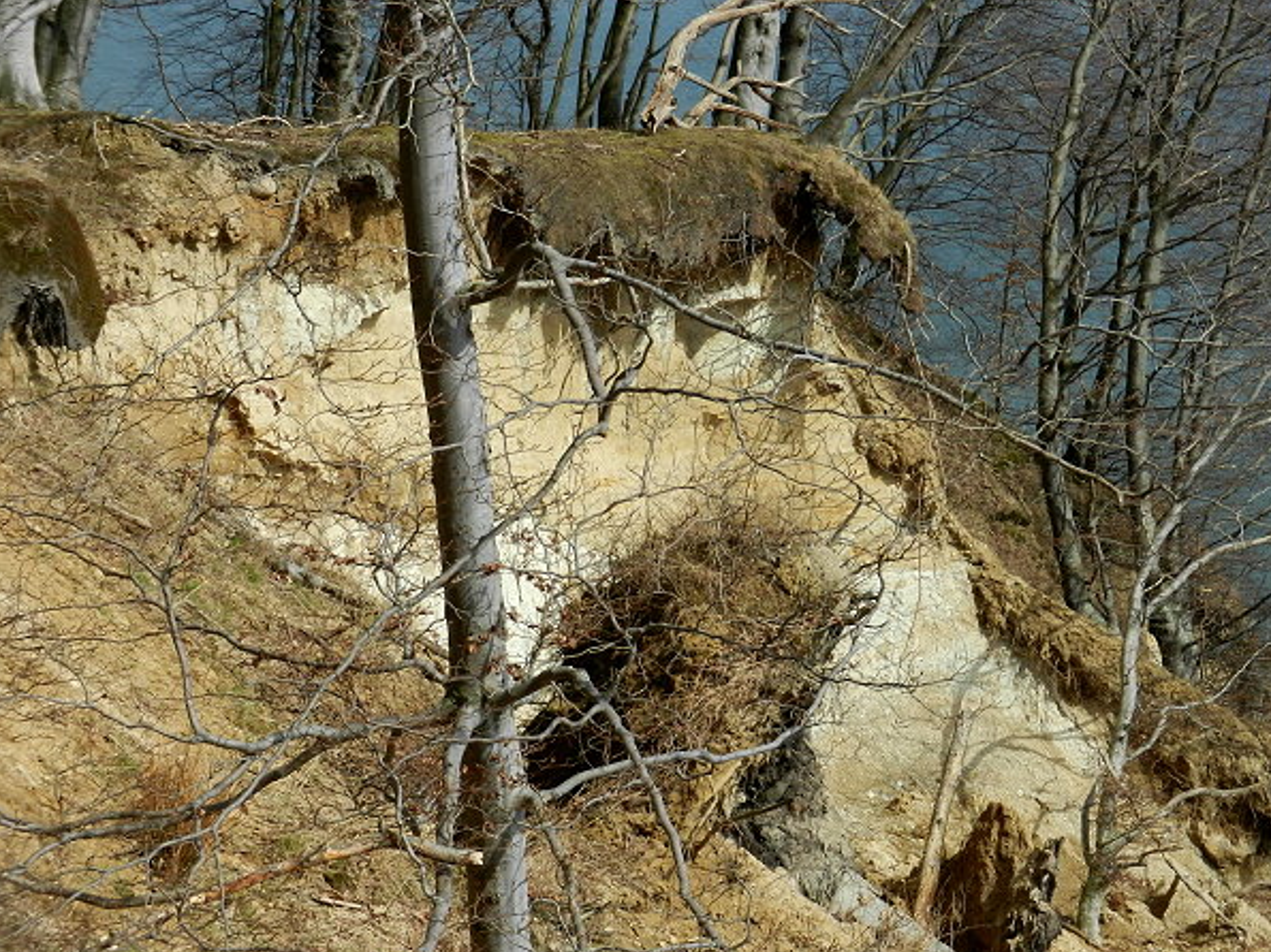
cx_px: 720
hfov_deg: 18.9
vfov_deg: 14.2
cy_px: 467
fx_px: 3818
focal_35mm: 104
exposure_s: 1/1250
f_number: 4.9
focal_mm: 16.3
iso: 160
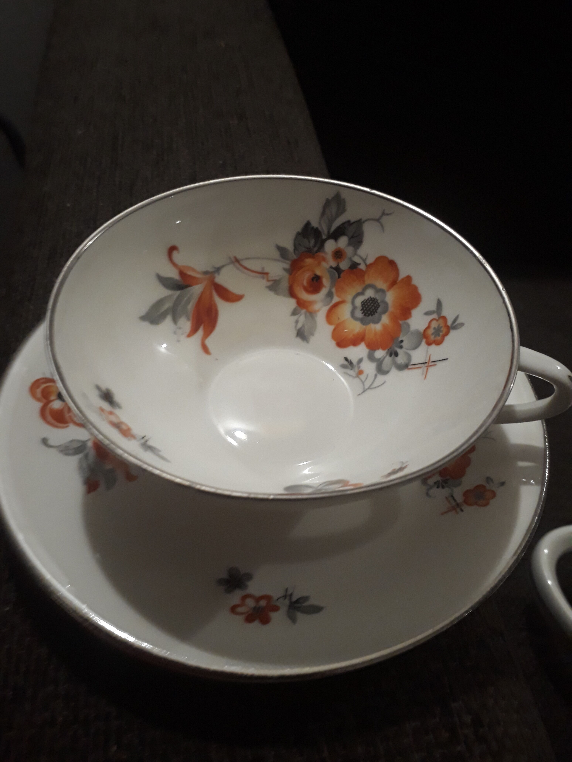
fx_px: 595
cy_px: 381
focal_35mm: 27
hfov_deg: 51.4
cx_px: 286
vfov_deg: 65.3
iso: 250
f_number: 1.9
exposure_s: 1/17
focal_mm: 3.6
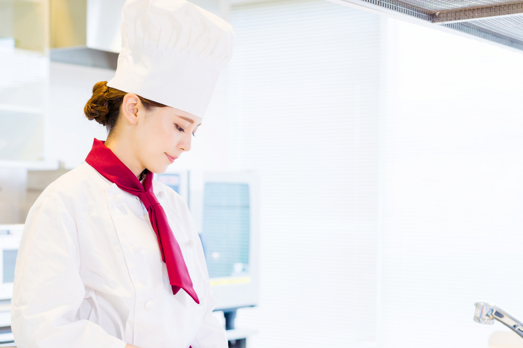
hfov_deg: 27.7
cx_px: 270
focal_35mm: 73
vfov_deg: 18.6
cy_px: 243
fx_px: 1060
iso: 100
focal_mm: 50
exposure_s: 1/60
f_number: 2.5
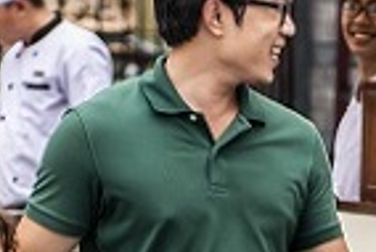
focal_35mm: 393
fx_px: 4109
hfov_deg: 5.2
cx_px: 249
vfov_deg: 3.5
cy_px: 272
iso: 400
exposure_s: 1/320
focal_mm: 70
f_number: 3.5
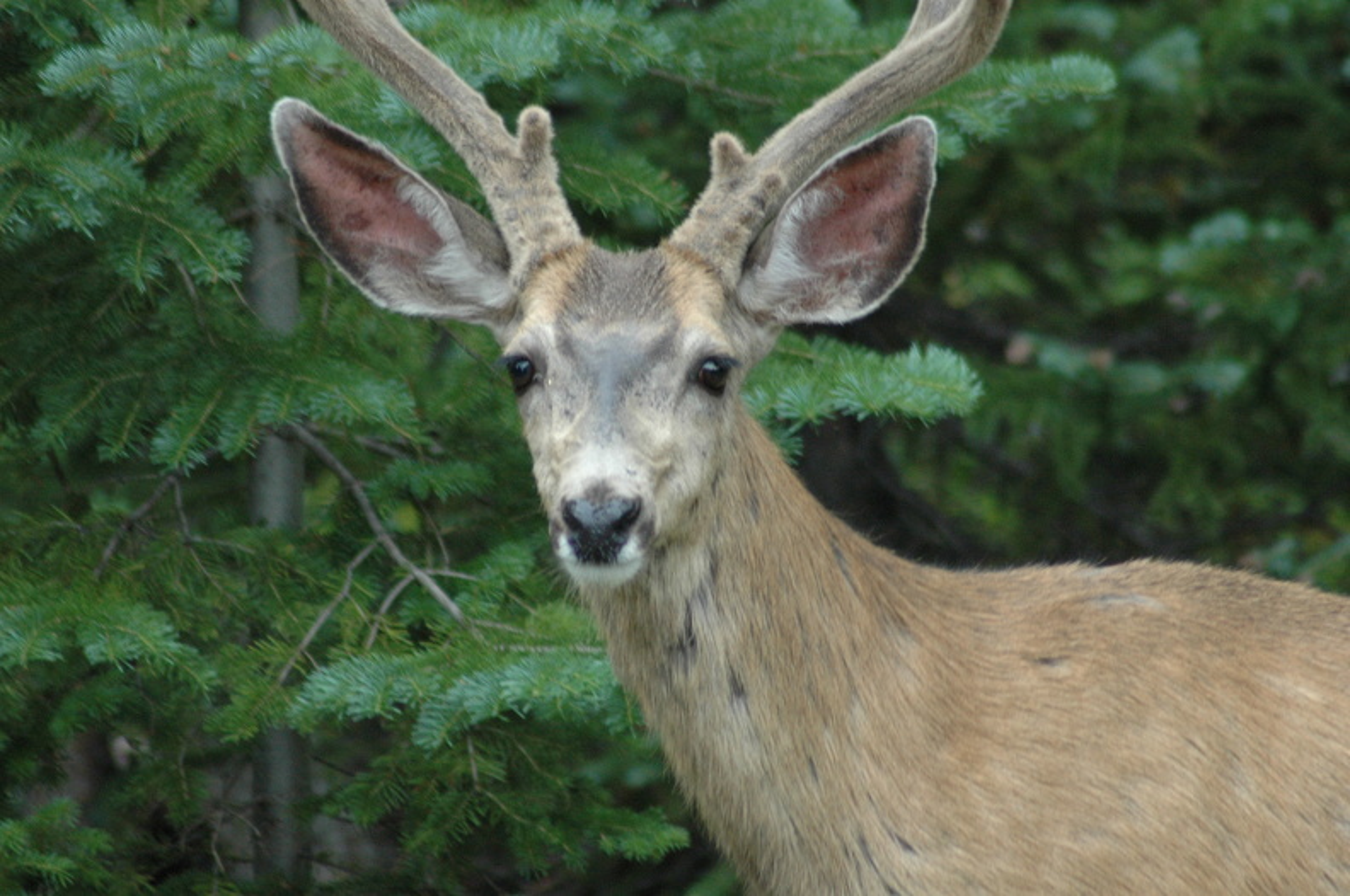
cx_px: 675
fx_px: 16854
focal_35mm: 450
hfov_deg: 4.6
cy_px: 448
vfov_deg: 3.0
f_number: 5.6
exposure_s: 1/200
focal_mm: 300
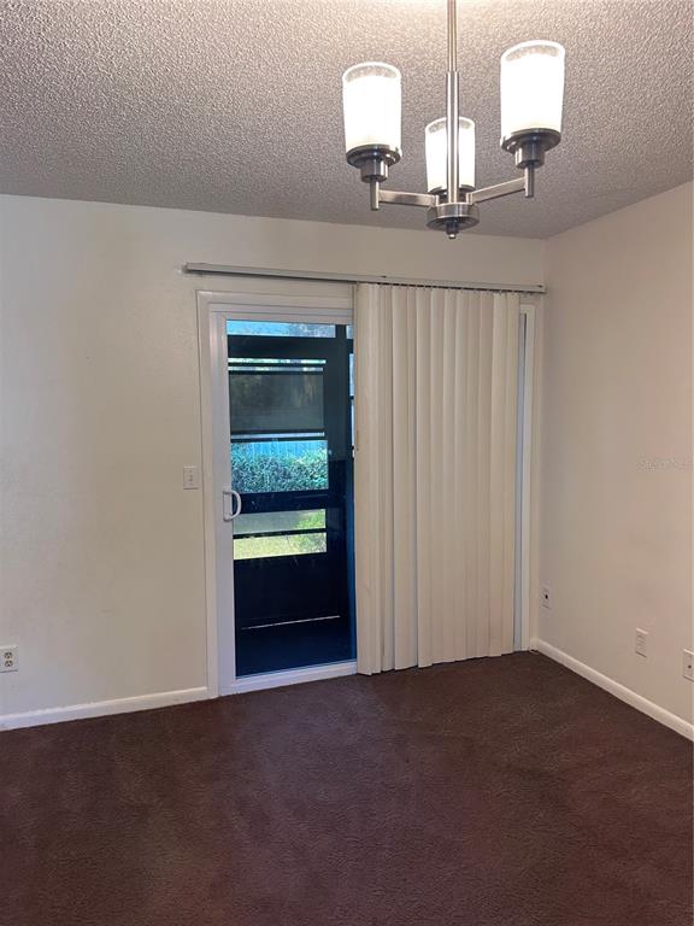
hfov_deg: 56.8
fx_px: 642
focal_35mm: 24
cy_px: 463
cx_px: 347
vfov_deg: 71.6
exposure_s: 1/120
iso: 160
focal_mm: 6.86
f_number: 1.78
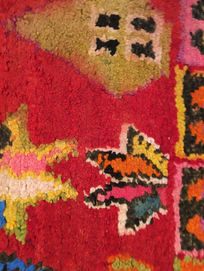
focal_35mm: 29
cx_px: 102
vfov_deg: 61.7
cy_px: 136
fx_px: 228
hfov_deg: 48.2
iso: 500
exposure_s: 1/17
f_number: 2.2
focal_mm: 4.15
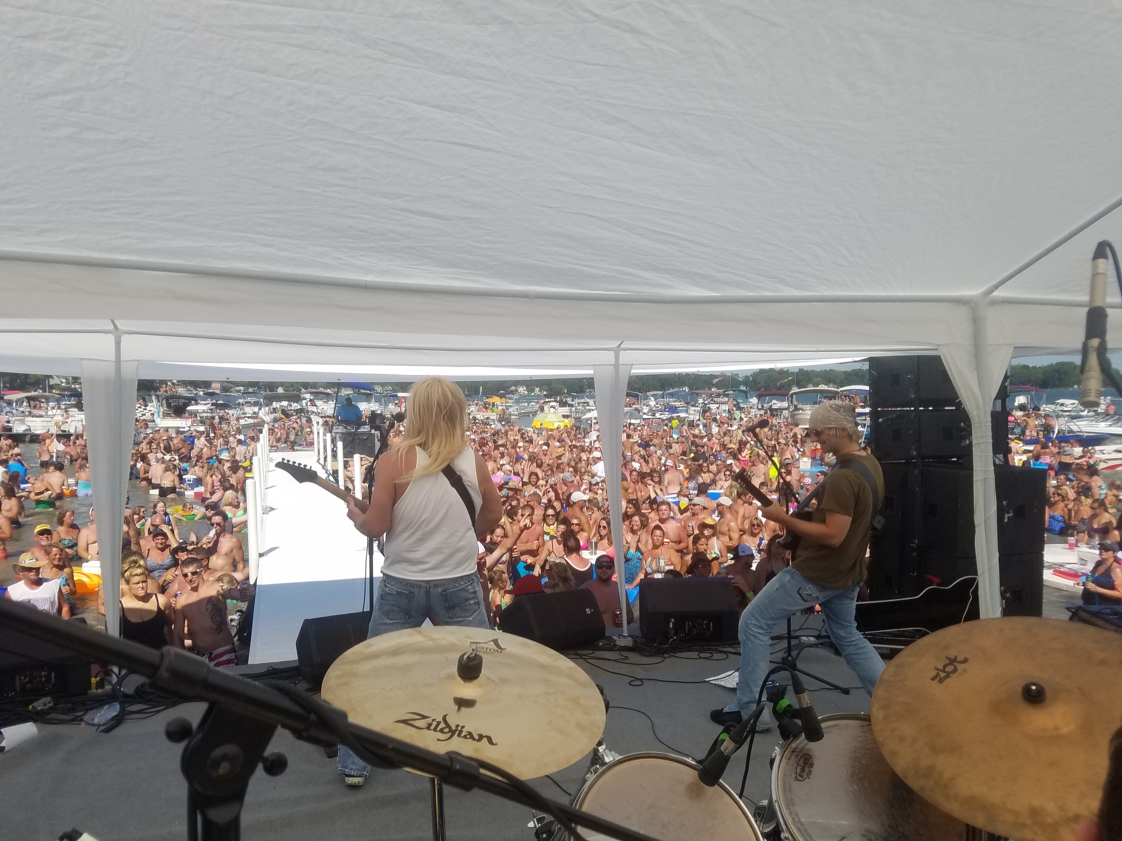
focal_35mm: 26
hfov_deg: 67.3
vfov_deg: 53.1
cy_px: 420
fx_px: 843
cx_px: 561
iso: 50
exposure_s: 1/3664
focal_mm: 4.2
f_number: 1.7
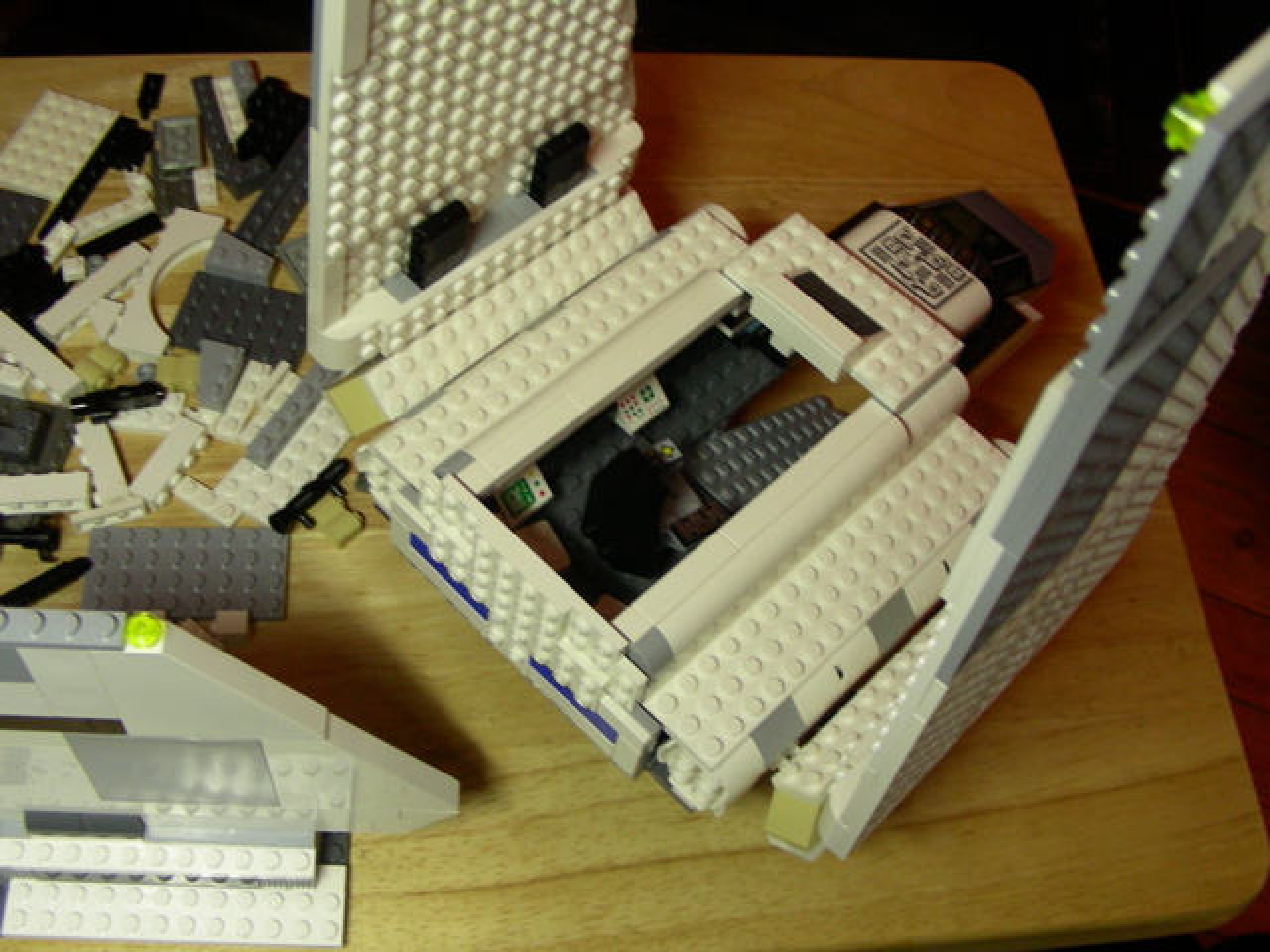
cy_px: 476
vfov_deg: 35.1
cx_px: 635
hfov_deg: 45.8
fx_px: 1504
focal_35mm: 41
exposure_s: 1/4
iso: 151
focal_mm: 6.8
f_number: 3.5
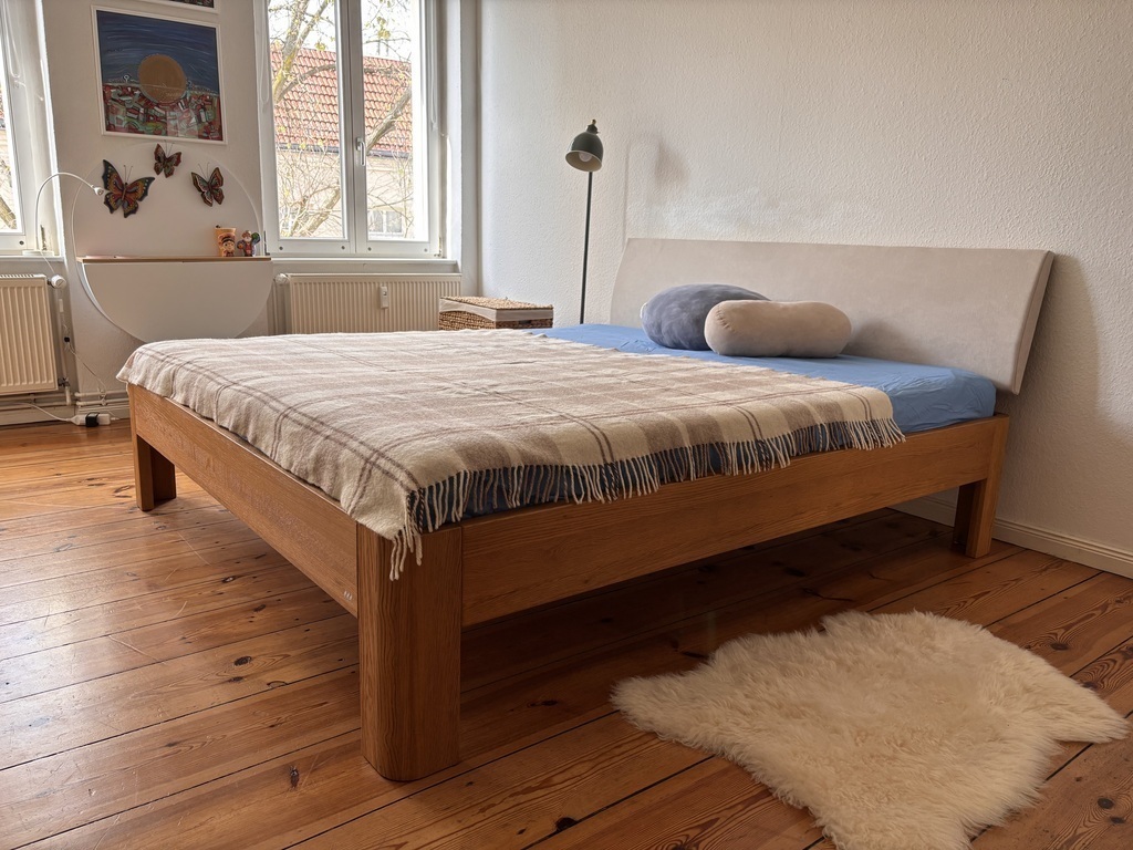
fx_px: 851
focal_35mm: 26
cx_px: 566
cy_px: 425
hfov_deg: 67.3
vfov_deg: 53.1
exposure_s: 1/121
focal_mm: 5.96
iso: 80
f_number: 1.6
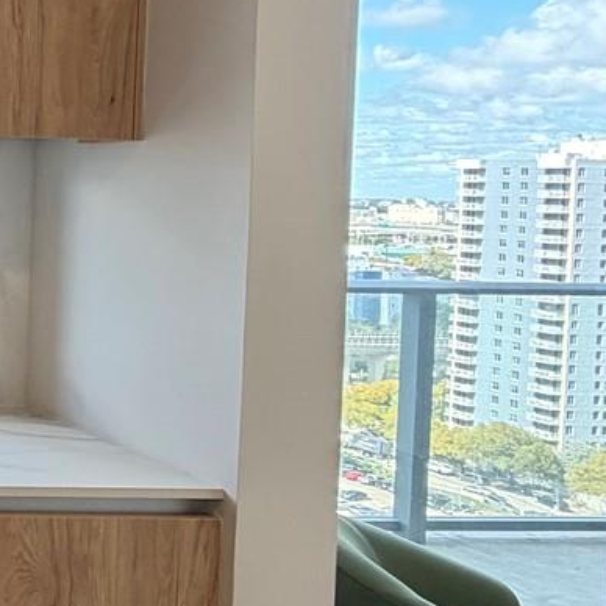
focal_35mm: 51
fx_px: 1010
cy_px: 192
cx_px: -501
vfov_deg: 33.0
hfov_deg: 21.2
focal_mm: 2.22
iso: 250
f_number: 2.2
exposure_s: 1/120
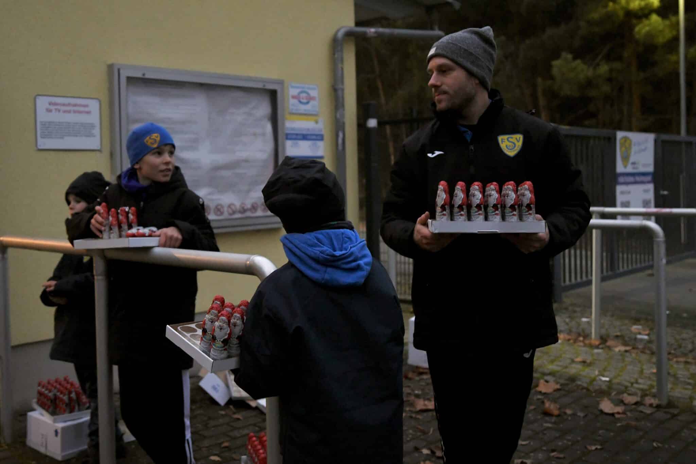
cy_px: 232
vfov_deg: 43.6
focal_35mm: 30
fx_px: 580
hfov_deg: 61.9
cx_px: 348
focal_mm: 30
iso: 5000
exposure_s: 1/500
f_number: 2.8
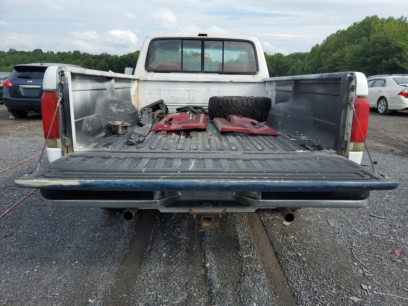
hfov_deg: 67.3
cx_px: 204
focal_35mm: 26
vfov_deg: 53.1
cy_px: 153
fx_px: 306
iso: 50
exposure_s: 1/2500
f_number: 1.5
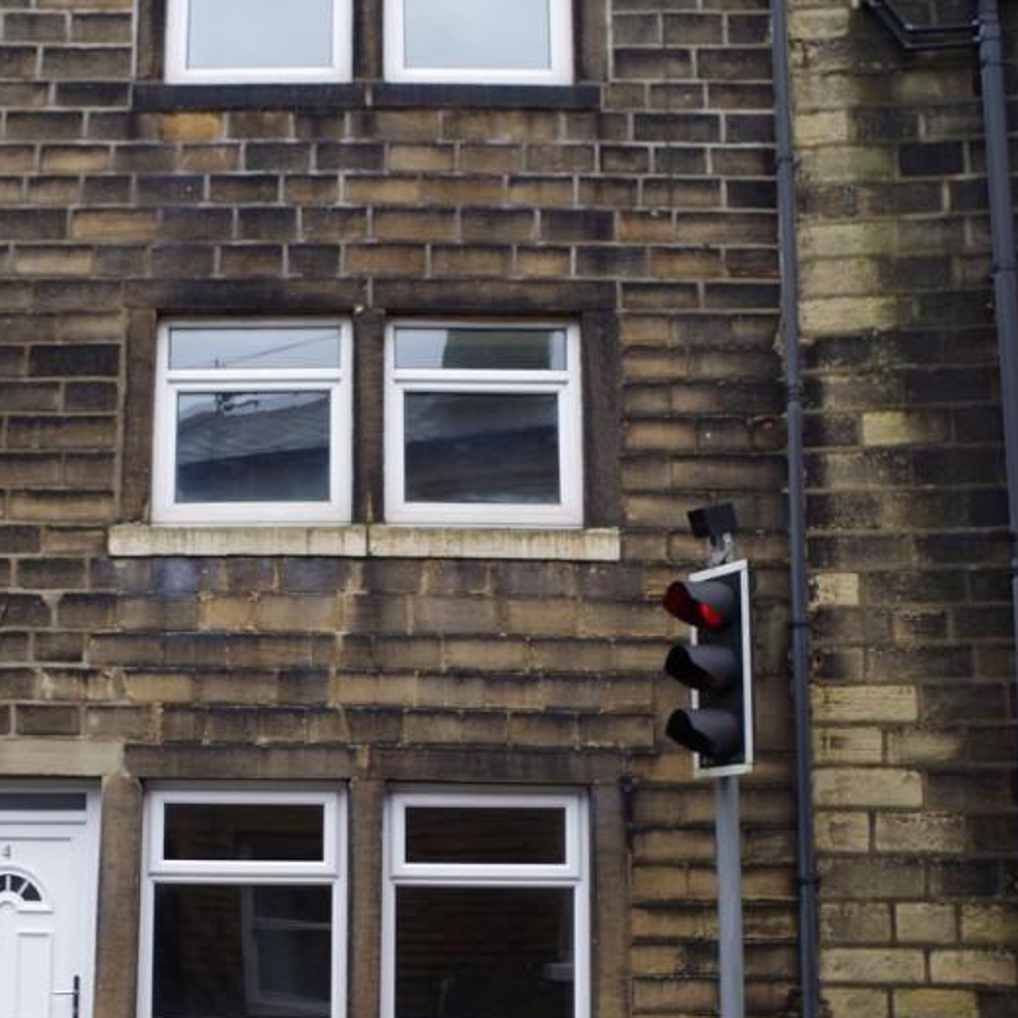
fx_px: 1664
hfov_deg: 33.5
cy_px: 661
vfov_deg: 33.8
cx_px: 289
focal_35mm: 50
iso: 100
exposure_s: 1/80
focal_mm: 20
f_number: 4
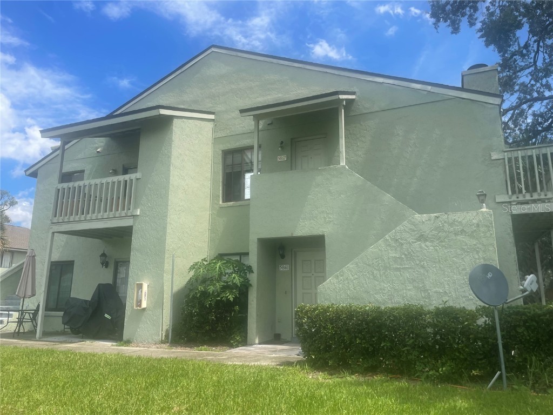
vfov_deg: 53.1
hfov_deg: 67.3
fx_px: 415
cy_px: 208
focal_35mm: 26
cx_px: 276
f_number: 1.6
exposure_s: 1/2618
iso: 32
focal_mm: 4.2
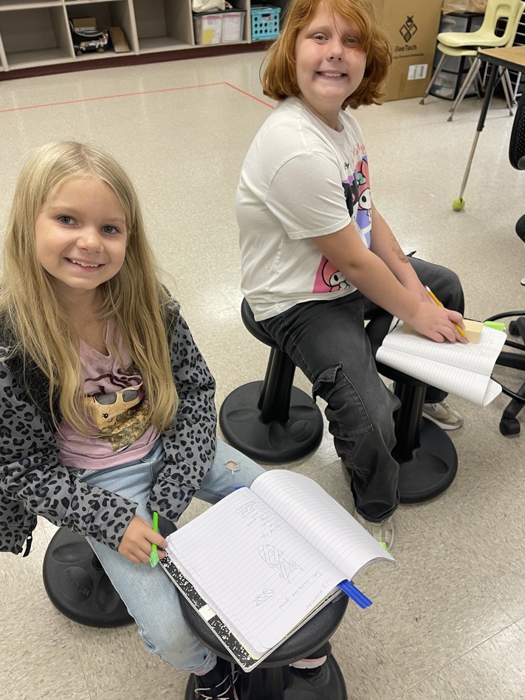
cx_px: 268
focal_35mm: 27
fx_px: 546
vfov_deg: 65.3
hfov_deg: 51.4
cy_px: 371
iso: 100
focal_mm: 5.1
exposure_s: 1/60
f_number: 1.6
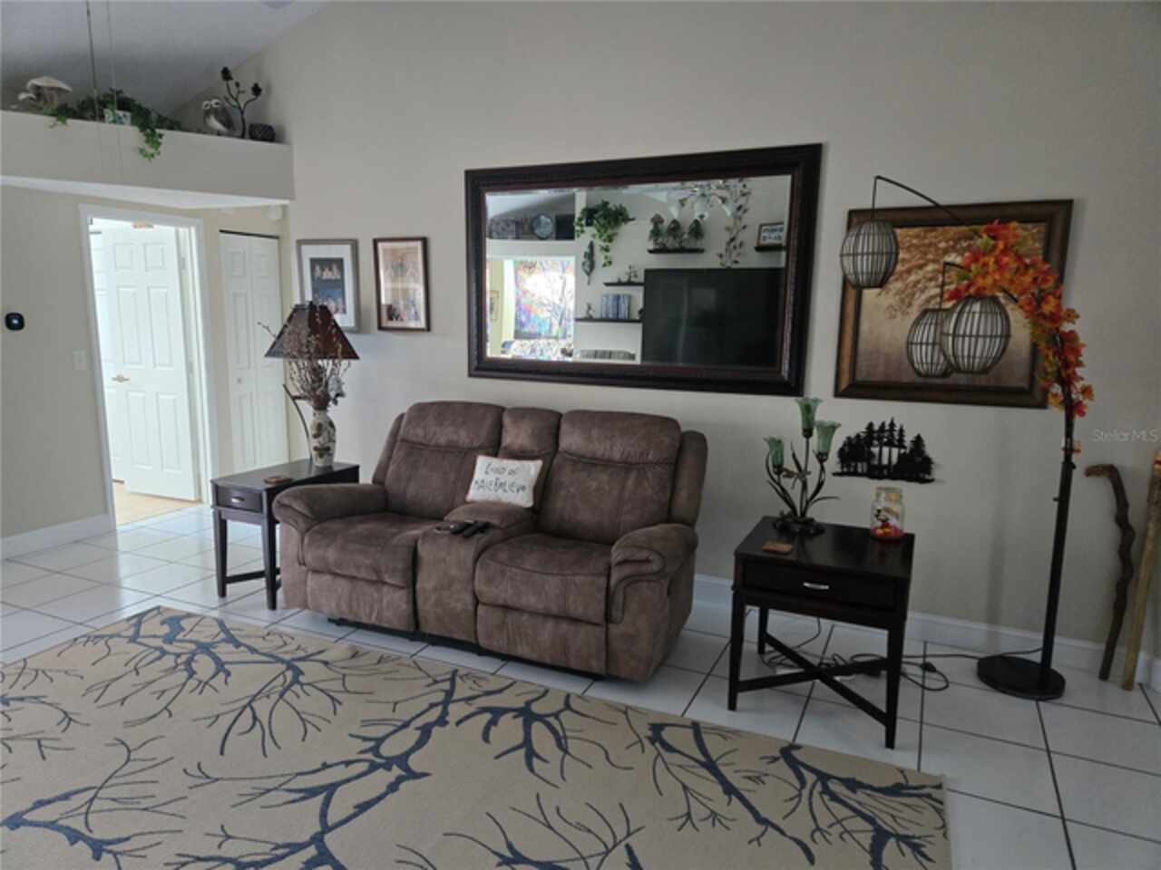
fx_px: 771
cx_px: 580
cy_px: 435
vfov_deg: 58.9
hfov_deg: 73.9
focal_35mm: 23
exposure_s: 1/120
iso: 1000
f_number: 1.8
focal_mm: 5.4
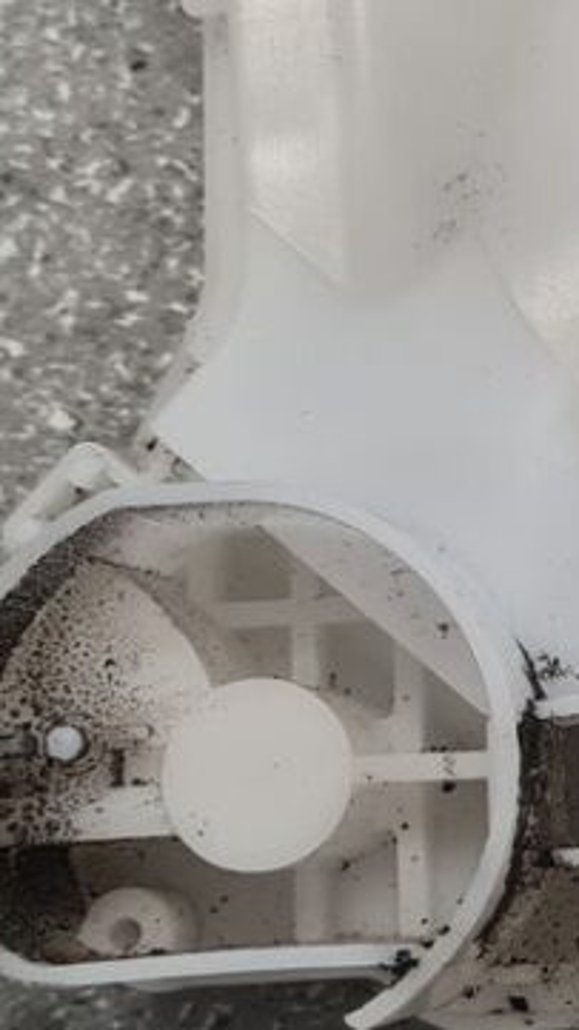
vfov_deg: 19.3
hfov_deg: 10.4
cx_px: 993
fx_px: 3003
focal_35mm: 110
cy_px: 265
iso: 160
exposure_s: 1/100
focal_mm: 5.4
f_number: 1.8
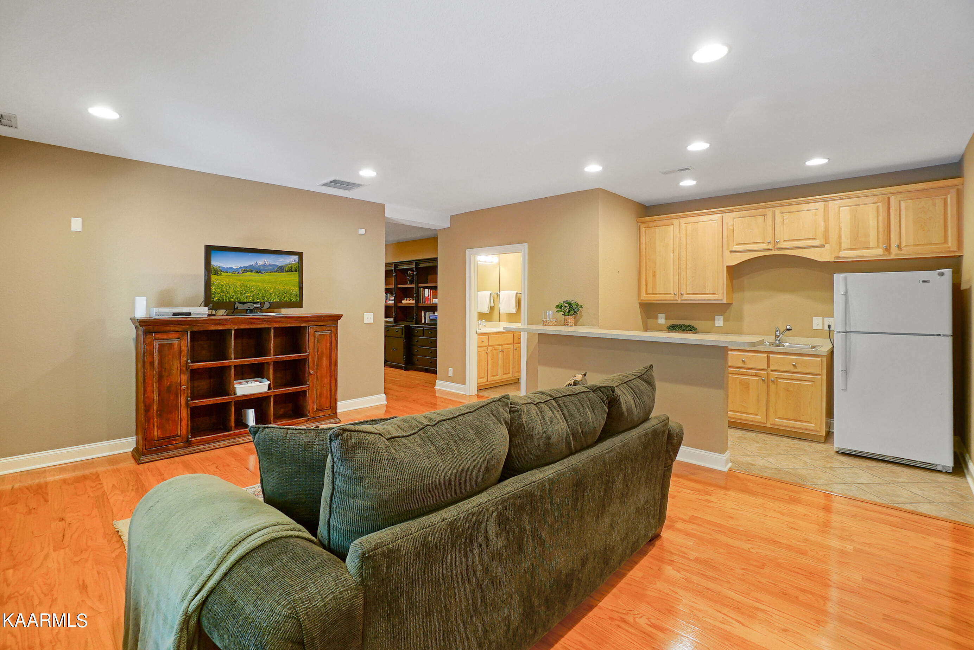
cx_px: 487
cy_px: 325
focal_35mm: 15
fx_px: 406
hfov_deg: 100.4
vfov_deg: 77.4
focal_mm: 10
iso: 250
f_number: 7.1
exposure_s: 1/4
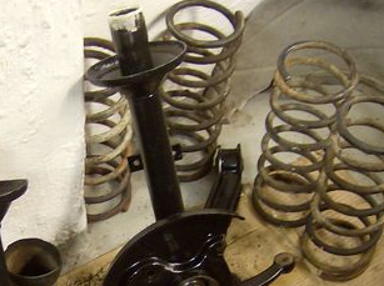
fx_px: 830
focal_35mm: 75
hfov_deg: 25.7
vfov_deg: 19.1
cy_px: 272
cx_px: 96
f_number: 2.8
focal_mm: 6
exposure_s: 1/7.97
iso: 200
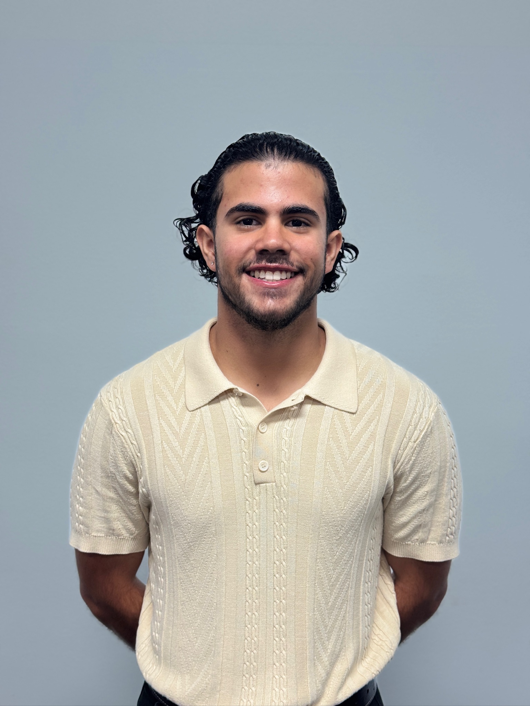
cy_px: 353
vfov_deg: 39.7
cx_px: 265
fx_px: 980
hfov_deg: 30.3
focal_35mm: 48
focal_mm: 6.76
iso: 50
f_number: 1.78
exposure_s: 1/61
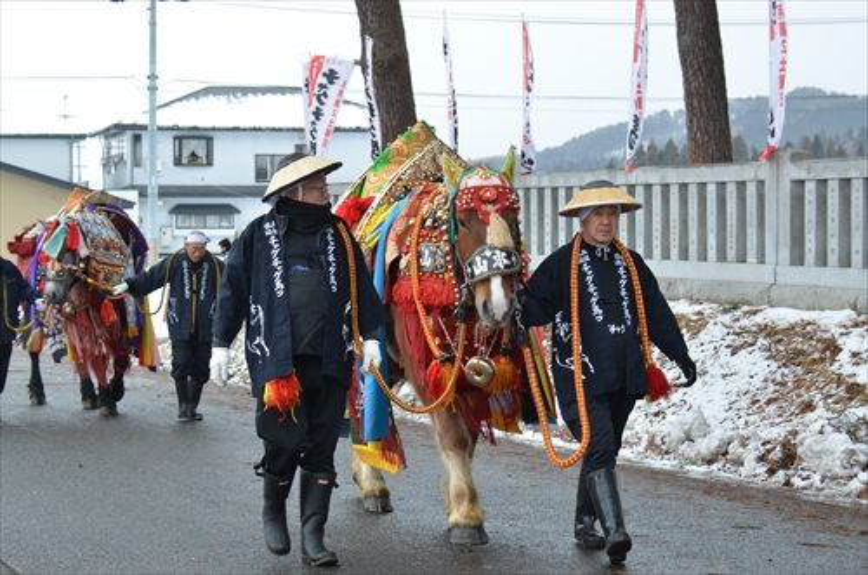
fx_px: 2021
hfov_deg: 24.2
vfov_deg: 16.2
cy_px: 288
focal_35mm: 84
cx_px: 434
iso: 200
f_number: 5.6
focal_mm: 56
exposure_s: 1/160
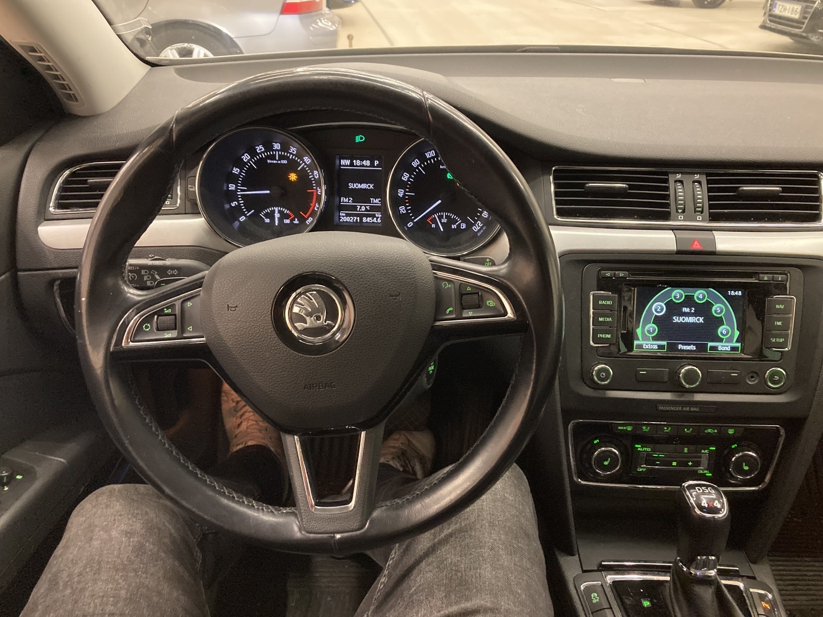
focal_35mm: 28
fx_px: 666
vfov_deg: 49.7
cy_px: 308
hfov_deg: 63.4
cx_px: 412
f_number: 1.8
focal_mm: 3.99
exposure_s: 1/25
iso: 500
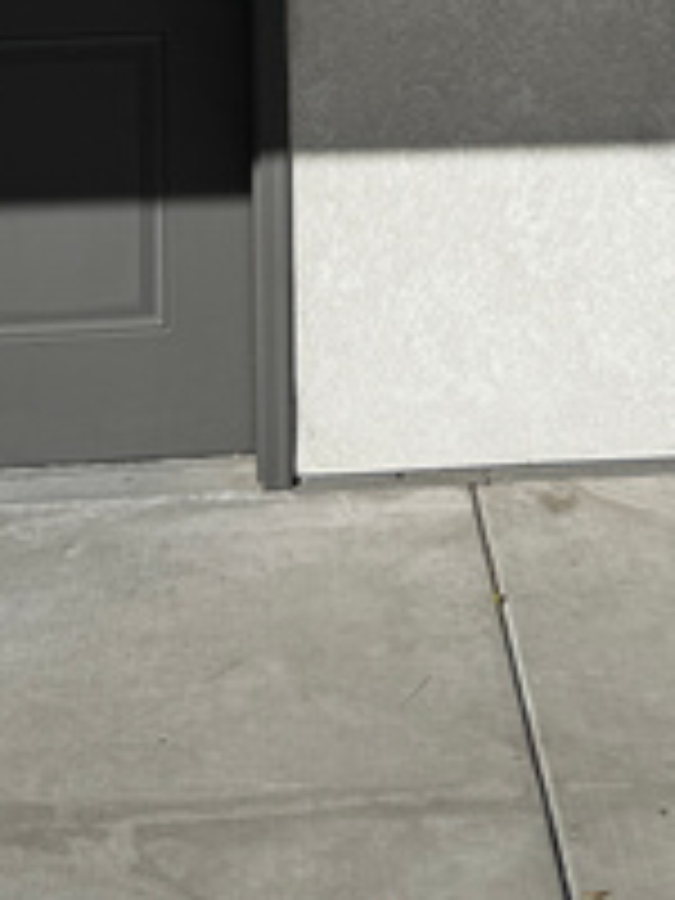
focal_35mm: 92
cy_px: -369
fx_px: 2392
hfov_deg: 16.0
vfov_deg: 19.2
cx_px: 472
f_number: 1.78
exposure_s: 1/9009
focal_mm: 6.76
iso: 80
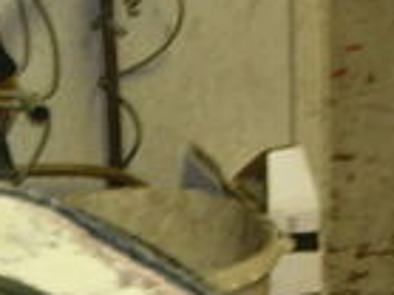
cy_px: 462
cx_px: -62
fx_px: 1990
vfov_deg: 8.3
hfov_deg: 11.1
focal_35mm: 175
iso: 79
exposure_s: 1/32
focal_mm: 7.8
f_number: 2.8
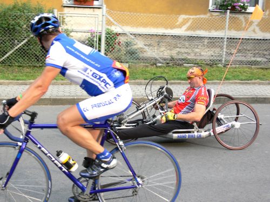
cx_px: 135
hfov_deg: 37.5
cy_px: 101
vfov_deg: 28.6
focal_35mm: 51
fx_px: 398
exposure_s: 1/500
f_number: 3.2
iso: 160
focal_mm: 10.9
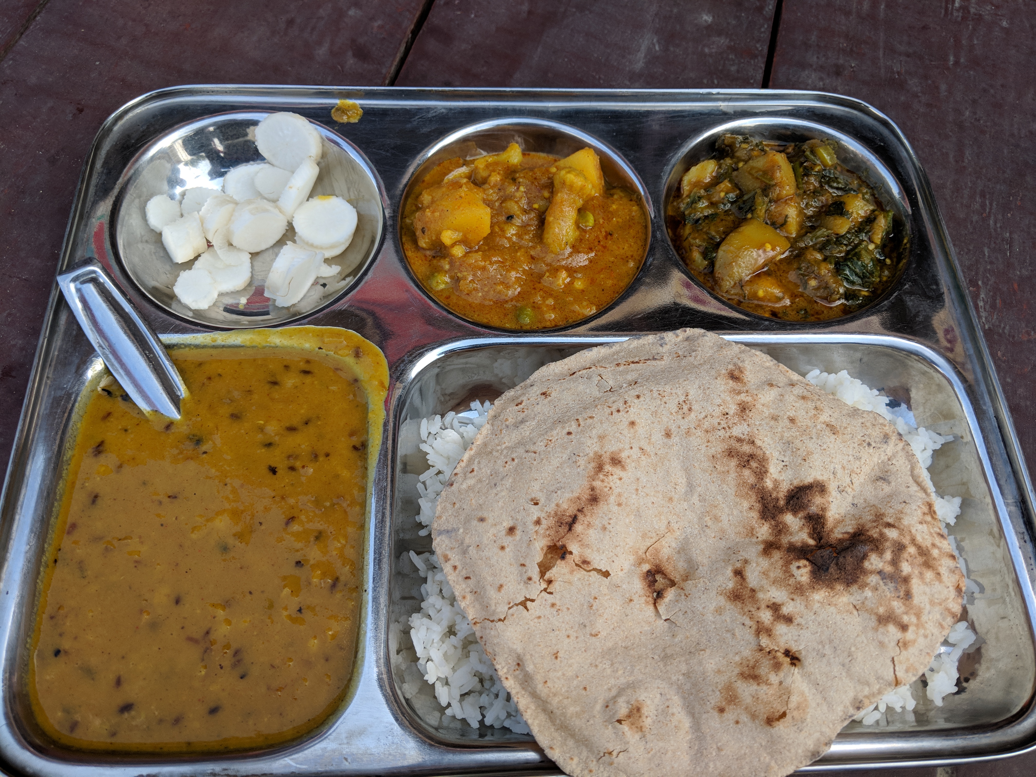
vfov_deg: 51.4
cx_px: 518
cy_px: 388
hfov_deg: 65.3
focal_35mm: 27
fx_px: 808
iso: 51
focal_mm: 4.44
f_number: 1.8
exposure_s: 1/731
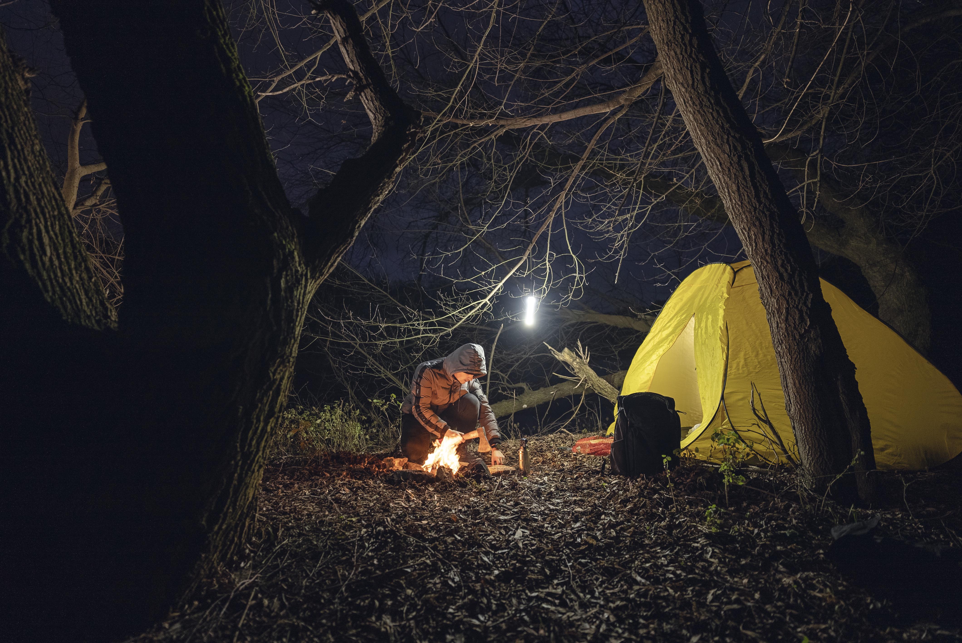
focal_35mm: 20
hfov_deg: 83.9
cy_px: 322
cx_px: 481
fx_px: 535
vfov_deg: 62.0
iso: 2000
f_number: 1.8
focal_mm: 20
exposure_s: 1/50
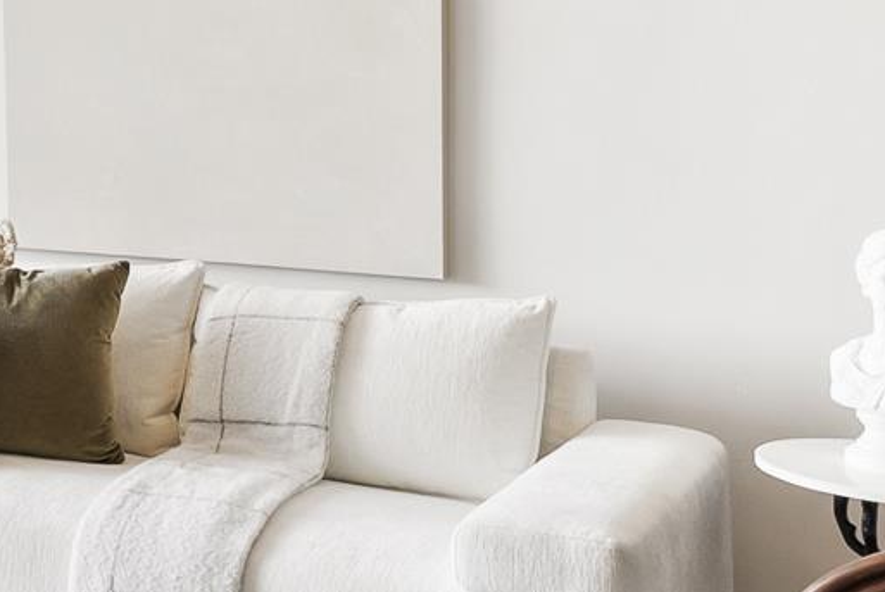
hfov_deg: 22.5
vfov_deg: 17.2
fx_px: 1919
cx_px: -338
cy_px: 29
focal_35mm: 78
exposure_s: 1/30
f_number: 8
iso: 500
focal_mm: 16
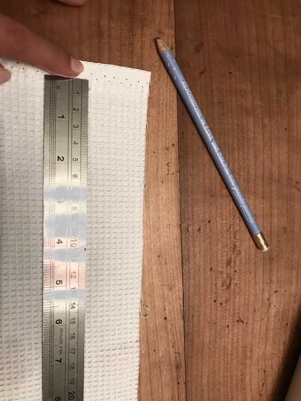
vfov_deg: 63.4
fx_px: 325
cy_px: 200
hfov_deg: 49.7
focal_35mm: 28
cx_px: 150
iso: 50
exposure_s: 1/17
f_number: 1.8
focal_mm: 3.99
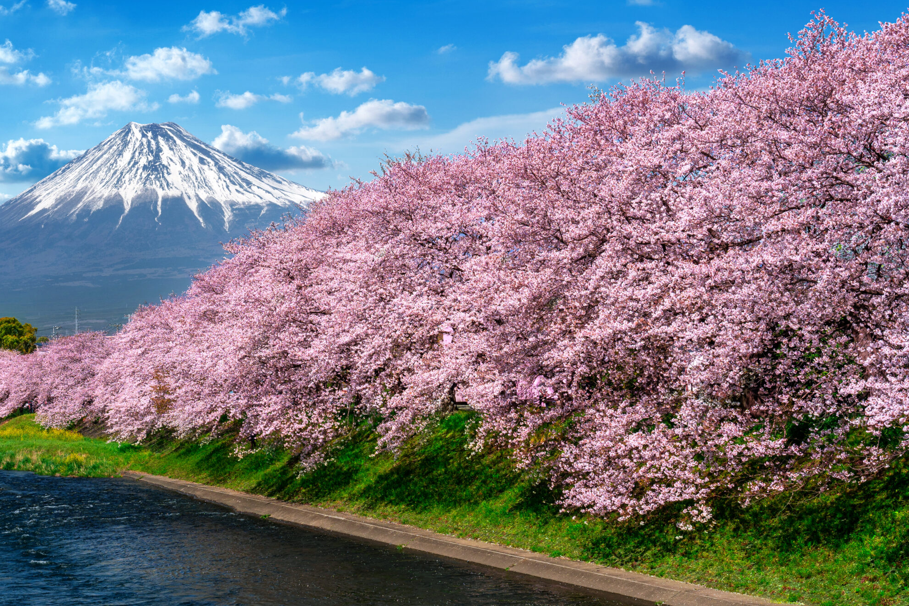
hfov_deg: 34.3
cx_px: 341
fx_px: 1464
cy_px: 298
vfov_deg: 23.4
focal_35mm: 58
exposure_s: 1/250
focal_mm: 45
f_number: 11
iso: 100
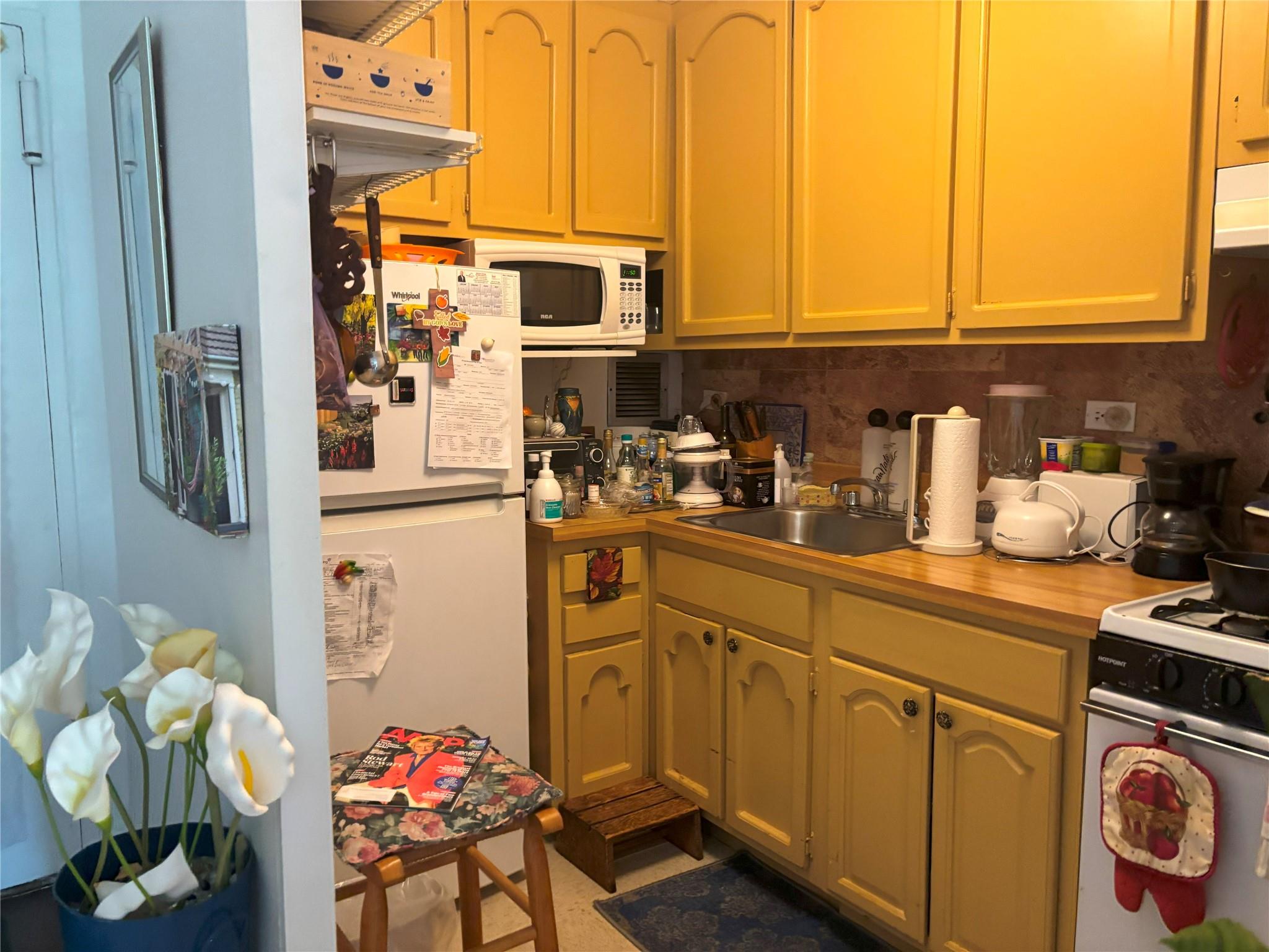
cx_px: 634
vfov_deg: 53.1
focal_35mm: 26
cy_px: 476
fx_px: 953
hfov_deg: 67.3
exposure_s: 1/60
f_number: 1.6
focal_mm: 5.96
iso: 500
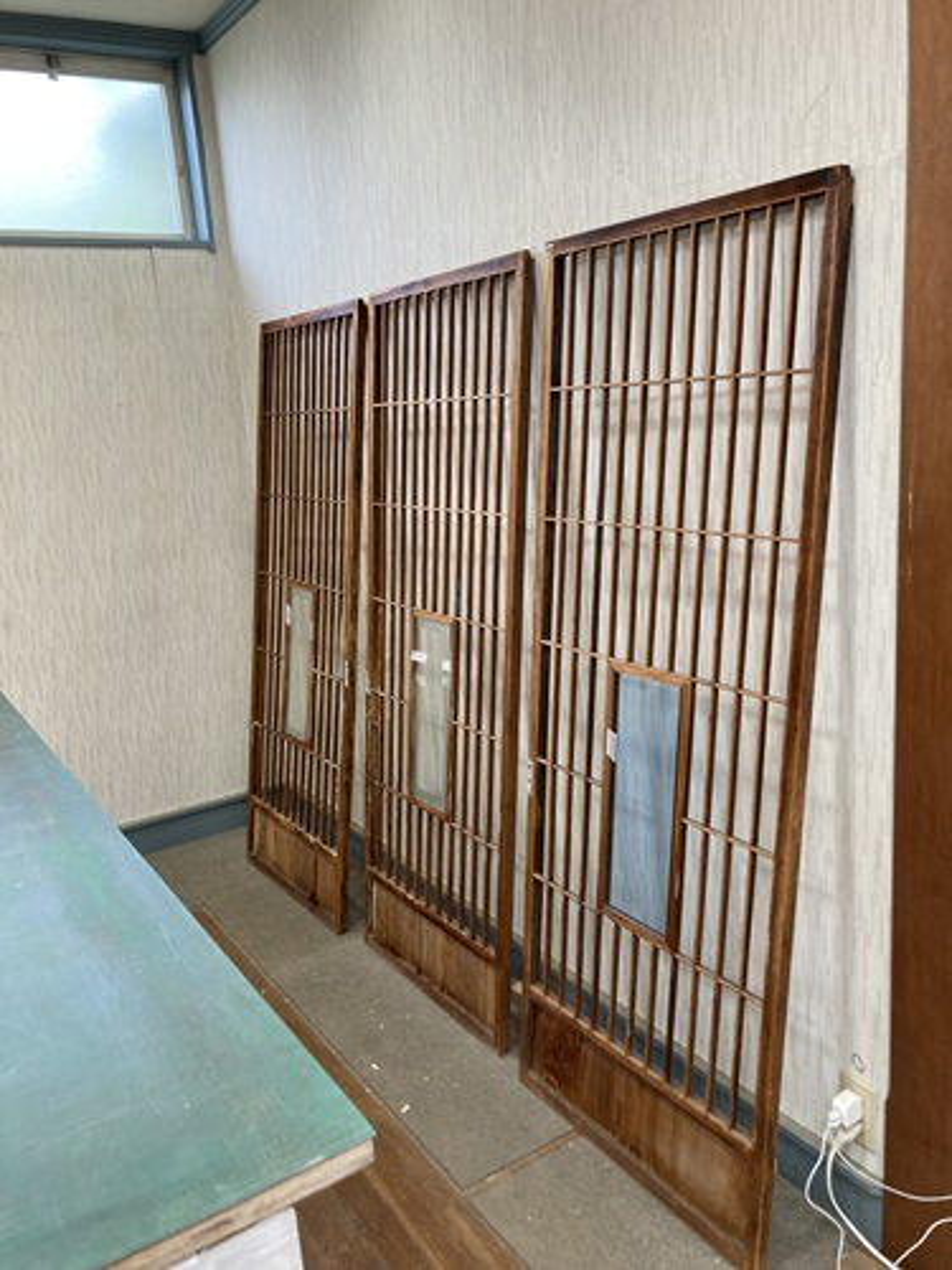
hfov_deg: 49.7
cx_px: 476
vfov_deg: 63.4
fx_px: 1027
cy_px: 635
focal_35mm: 28
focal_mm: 3.99
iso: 80
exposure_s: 1/50
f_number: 1.8
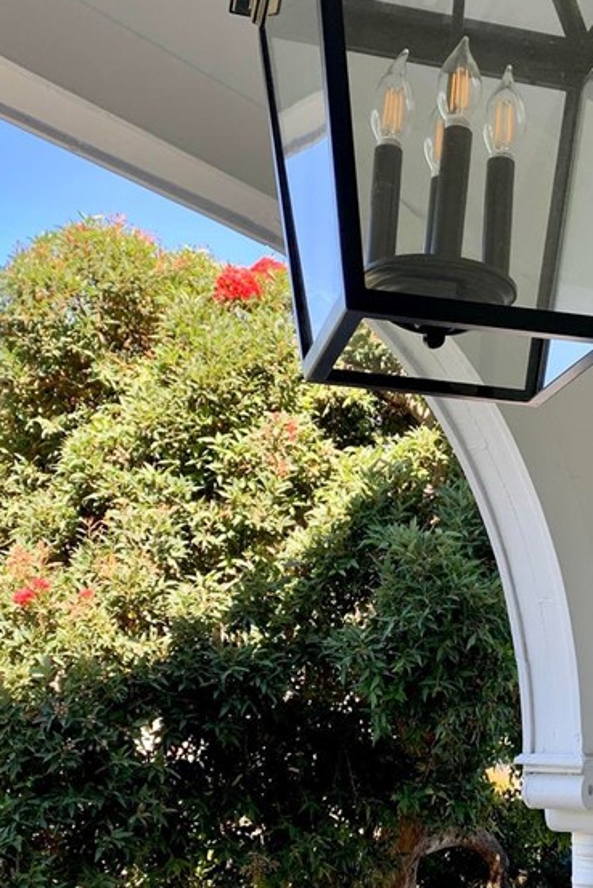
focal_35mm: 50
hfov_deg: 26.3
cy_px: 466
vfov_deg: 39.6
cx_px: 508
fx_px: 1235
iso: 25
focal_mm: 4.25
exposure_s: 1/154
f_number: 1.8
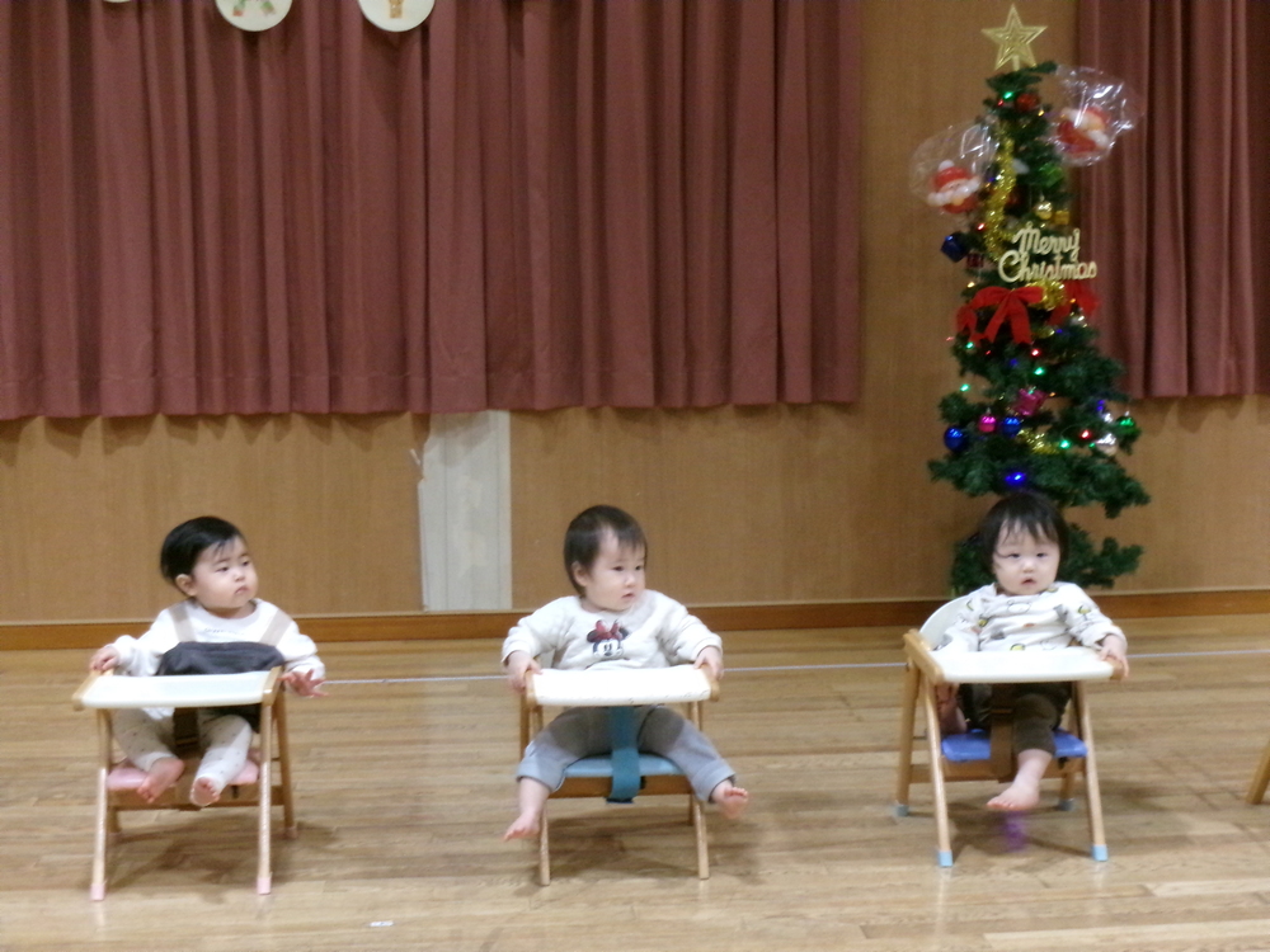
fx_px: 2348
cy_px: 476
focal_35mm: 64
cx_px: 635
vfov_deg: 22.9
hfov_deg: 30.3
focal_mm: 11.5
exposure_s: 1/34
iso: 800
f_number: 5.2
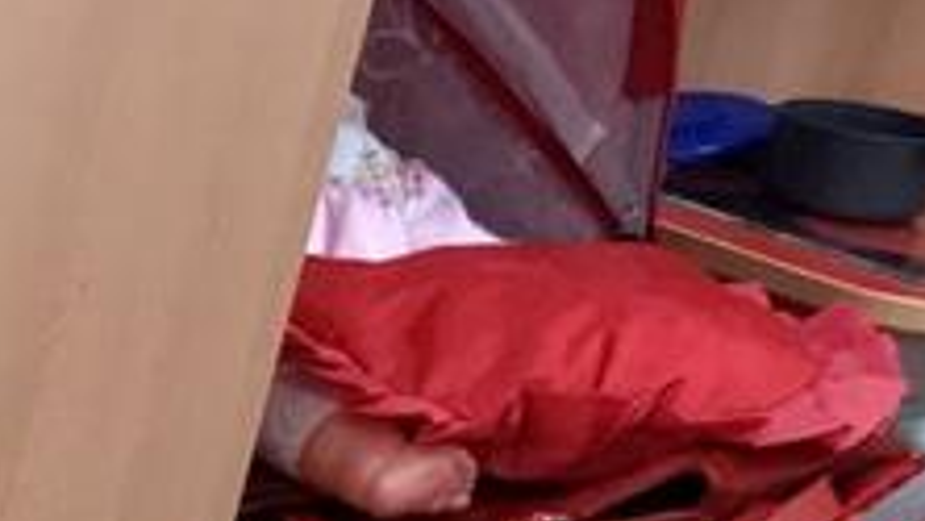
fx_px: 4514
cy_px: 1676
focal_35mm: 184
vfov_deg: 6.0
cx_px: -1379
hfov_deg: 10.1
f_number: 1.8
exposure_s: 1/50
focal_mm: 3.99
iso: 32
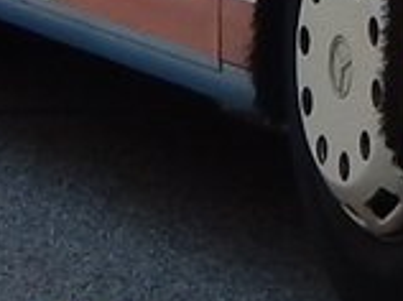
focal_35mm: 525
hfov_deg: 3.7
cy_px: -565
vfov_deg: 2.8
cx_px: 987
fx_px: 6103
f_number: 4.1
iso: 125
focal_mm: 12.3
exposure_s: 1/1000
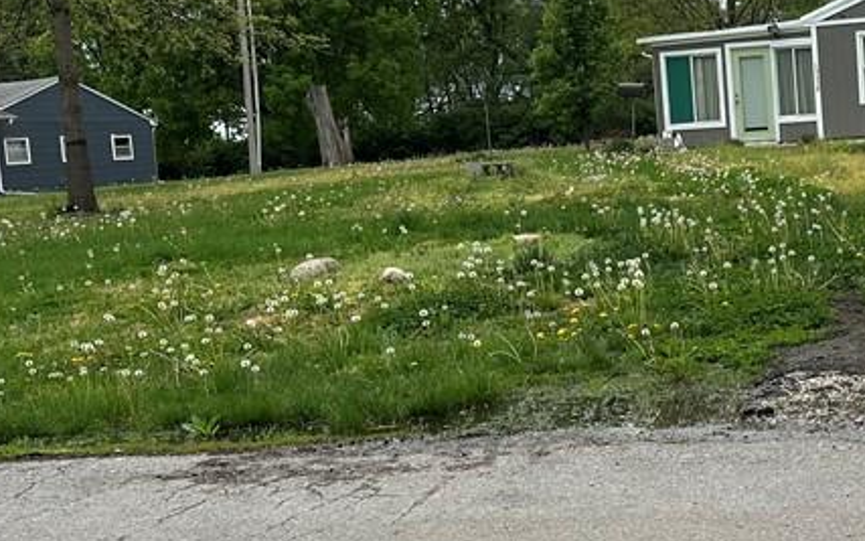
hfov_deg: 31.2
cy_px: 227
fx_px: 1438
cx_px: 849
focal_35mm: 61
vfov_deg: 21.3
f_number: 1.78
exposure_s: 1/2732
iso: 80
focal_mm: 6.86
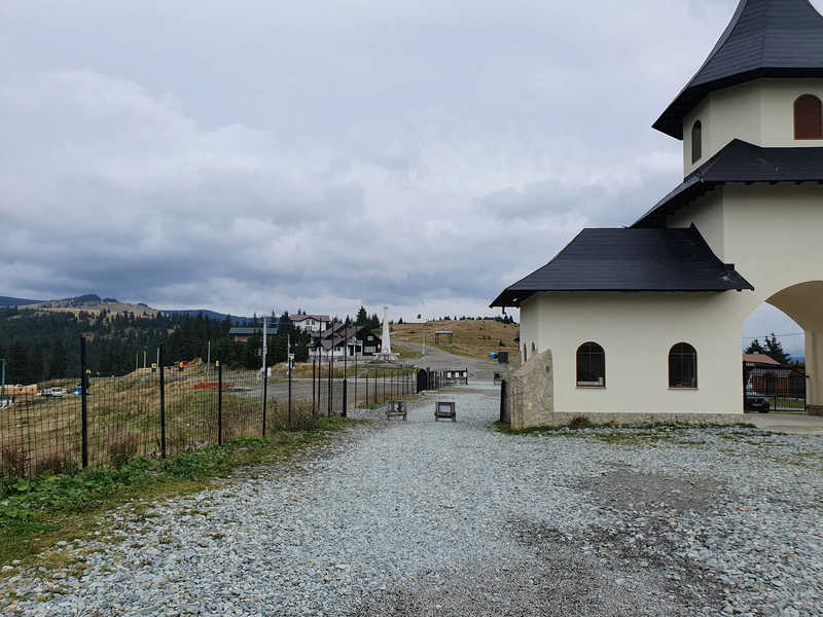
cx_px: 412
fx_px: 618
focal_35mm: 26
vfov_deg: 53.1
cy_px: 308
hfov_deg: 67.3
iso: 50
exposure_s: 1/1580
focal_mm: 4.32
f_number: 2.4
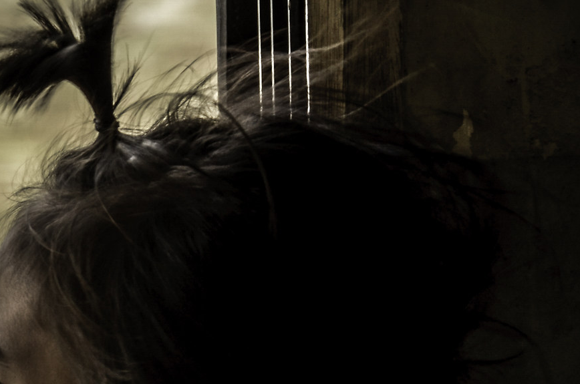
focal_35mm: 257
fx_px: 4132
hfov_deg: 7.9
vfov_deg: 5.3
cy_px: 476
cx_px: -216
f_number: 5.6
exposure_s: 1/125
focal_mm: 62
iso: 100
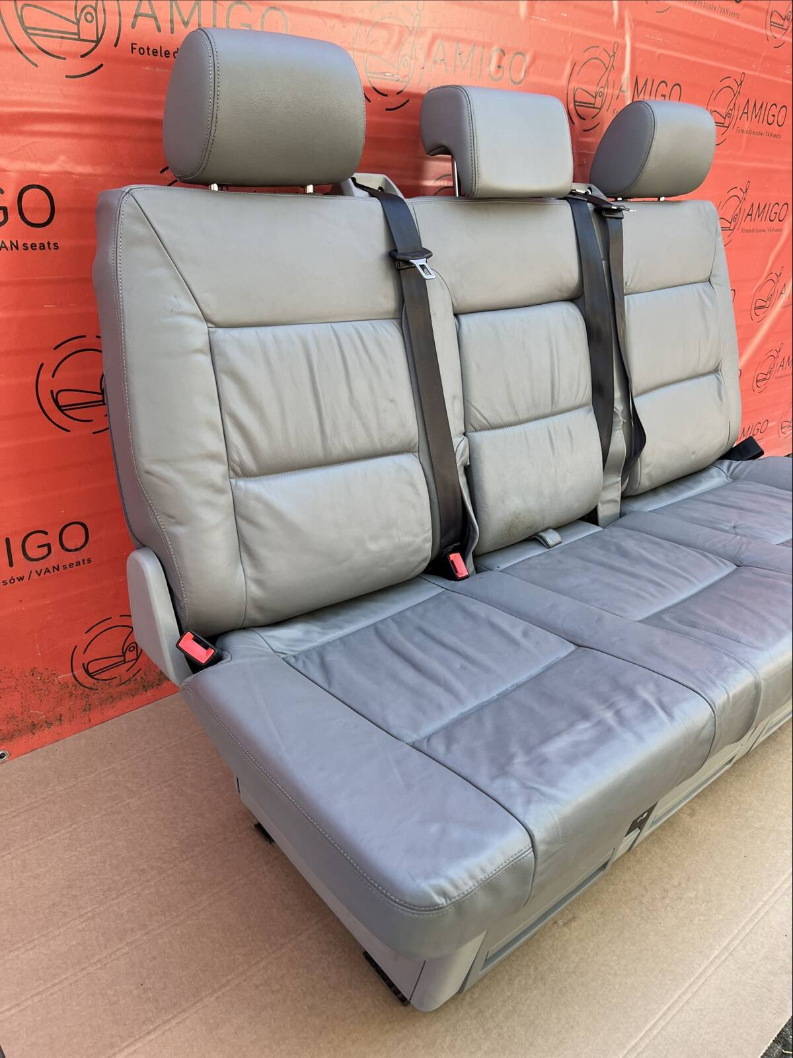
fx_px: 794
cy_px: 529
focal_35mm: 26
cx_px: 396
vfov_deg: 67.3
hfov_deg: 53.1
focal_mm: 5.1
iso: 40
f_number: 1.6
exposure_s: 1/122
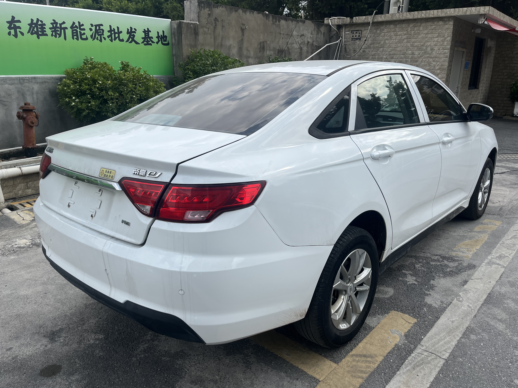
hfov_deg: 67.3
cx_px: 259
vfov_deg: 53.1
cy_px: 194
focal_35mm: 26
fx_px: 389
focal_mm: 5.1
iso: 50
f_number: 1.6
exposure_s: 1/2825
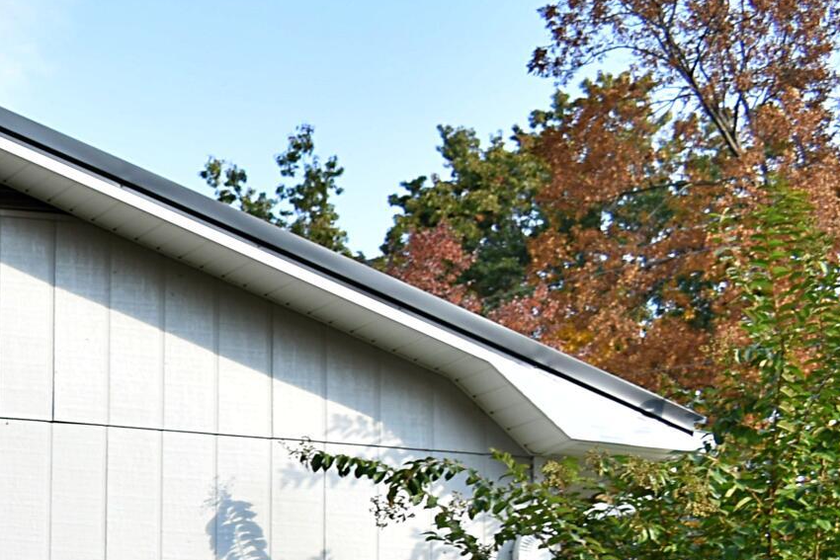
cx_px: -575
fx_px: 2964
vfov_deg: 10.5
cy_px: 820
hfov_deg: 14.5
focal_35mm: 127
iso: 100
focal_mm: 24
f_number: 3.8
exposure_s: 1/200
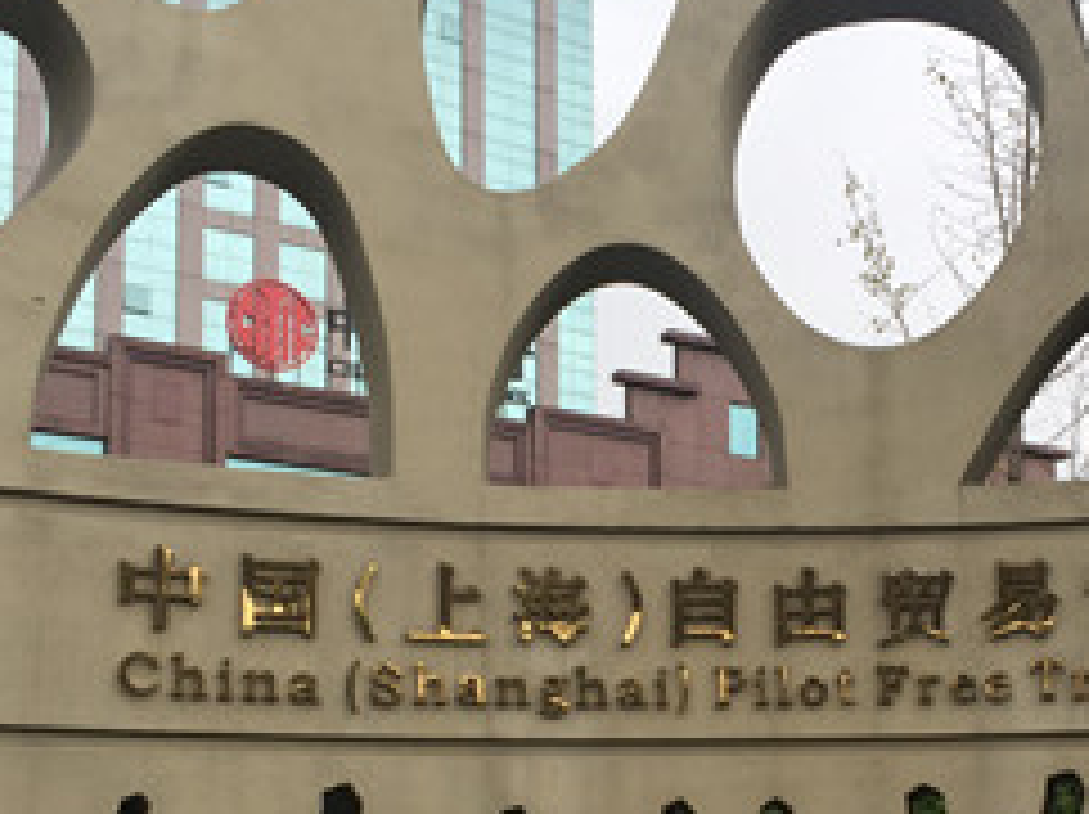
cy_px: 704
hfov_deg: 31.8
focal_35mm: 60
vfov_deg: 23.8
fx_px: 1886
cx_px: 788
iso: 32
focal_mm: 4.15
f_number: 2.2
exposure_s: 1/208
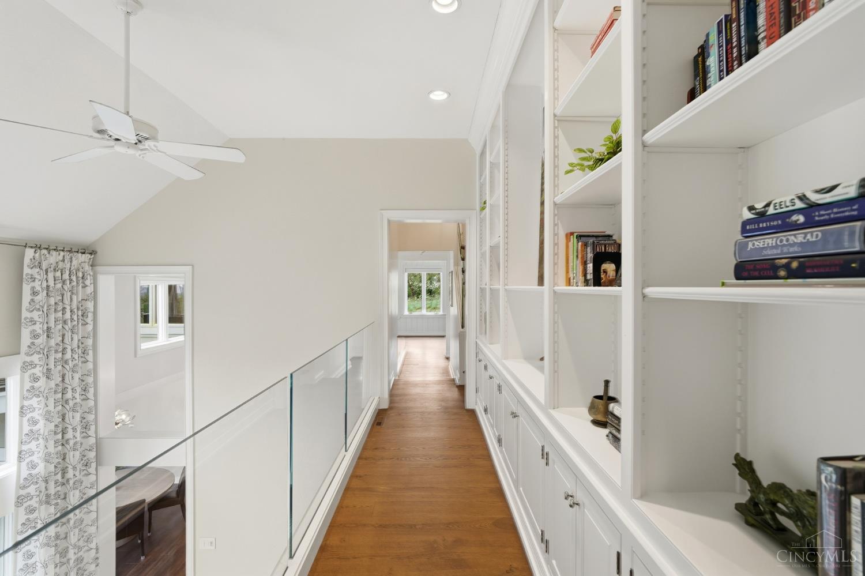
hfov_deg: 96.8
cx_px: 432
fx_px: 384
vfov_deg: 73.7
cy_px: 288
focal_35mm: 16
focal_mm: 16
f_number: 5.6
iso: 100
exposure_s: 1/320
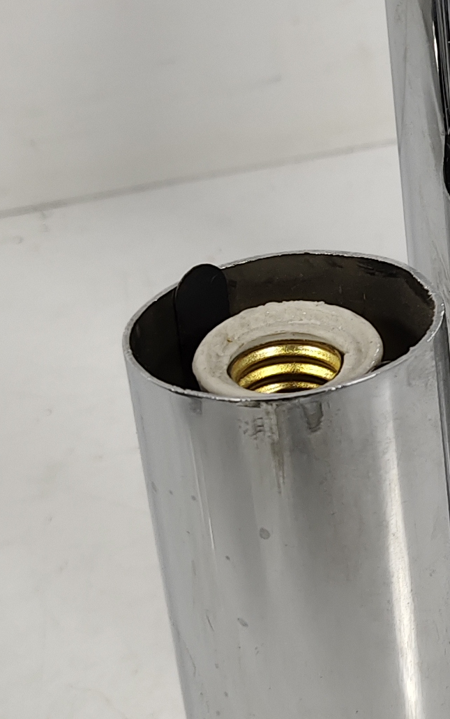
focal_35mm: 101
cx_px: 570
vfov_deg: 20.4
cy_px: 155
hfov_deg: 12.6
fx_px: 1982
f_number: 1.88
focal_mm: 5.56
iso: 247
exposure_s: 1/100
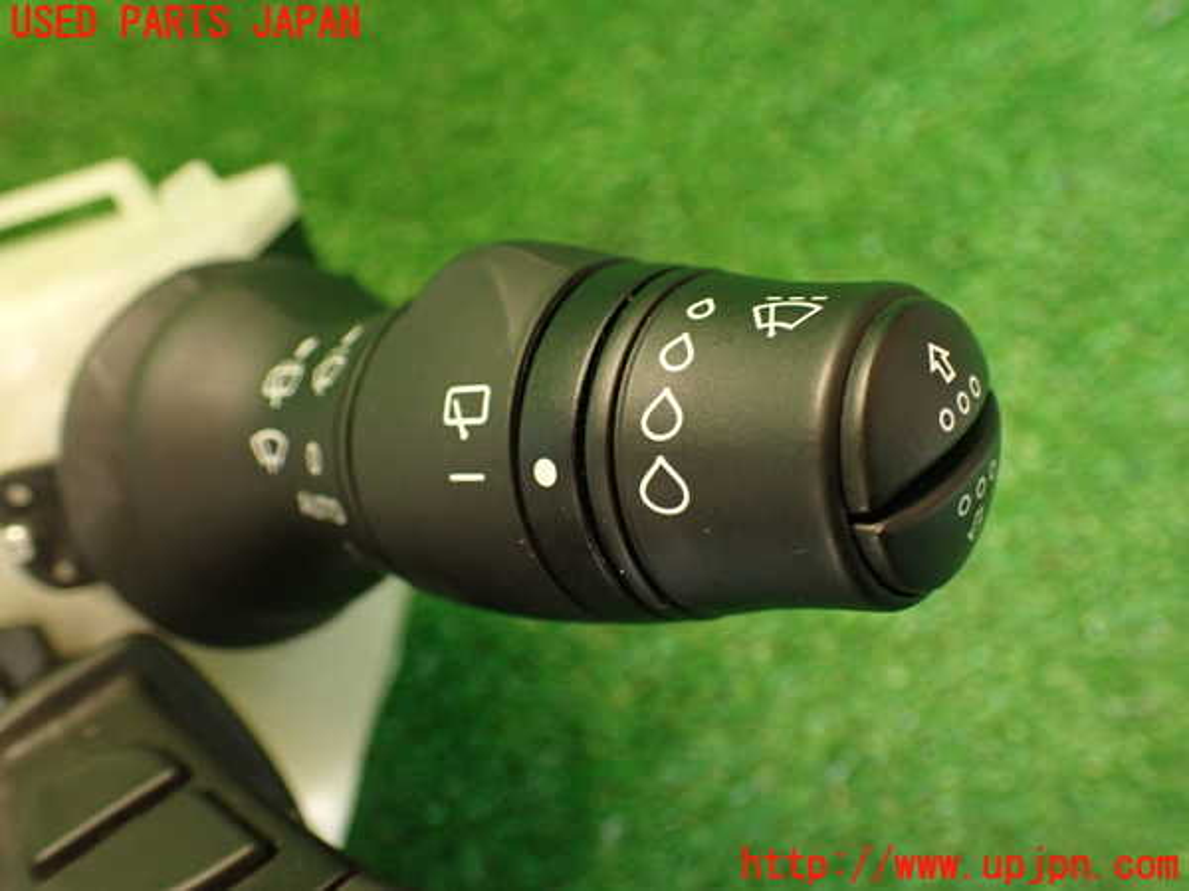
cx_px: 594
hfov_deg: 56.8
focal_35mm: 32
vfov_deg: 44.2
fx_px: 1099
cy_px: 446
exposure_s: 1/30
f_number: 2.4
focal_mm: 5.79
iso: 400
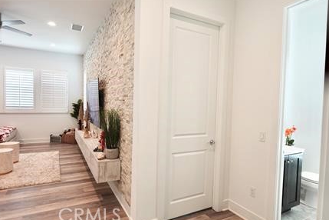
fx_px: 192
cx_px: 160
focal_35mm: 21
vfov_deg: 59.5
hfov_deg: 81.2
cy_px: 111
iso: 125
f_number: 2
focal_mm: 7.6
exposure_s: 1/80
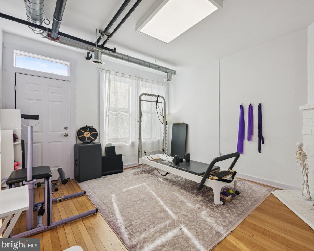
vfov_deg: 80.4
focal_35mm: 16
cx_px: 190
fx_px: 149
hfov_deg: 91.8
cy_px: 124
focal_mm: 14
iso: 400
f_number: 7.1
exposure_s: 1/320
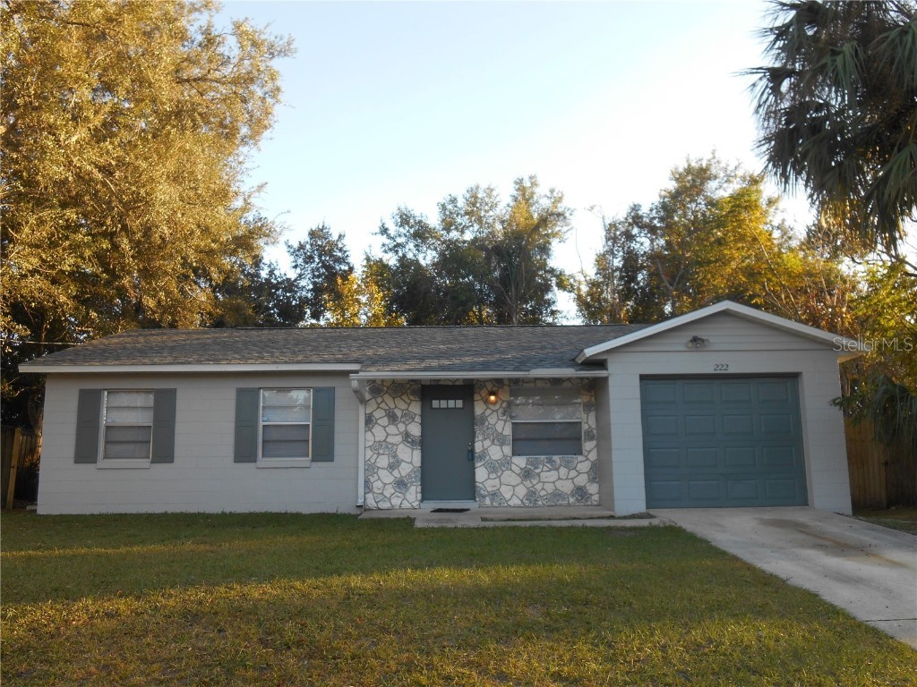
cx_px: 458
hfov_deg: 58.4
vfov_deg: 45.4
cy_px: 344
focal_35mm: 31
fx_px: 821
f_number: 3.6
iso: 80
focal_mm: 5.5
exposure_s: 1/125
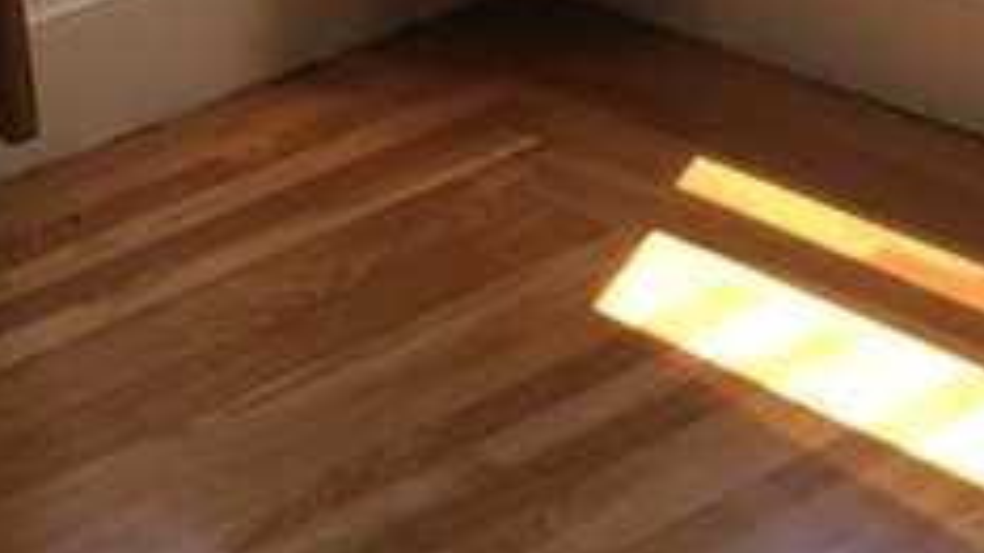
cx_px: -21
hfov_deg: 15.2
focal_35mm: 139
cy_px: -523
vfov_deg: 8.3
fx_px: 3626
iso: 32
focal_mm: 4.15
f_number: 2.2
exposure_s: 1/159
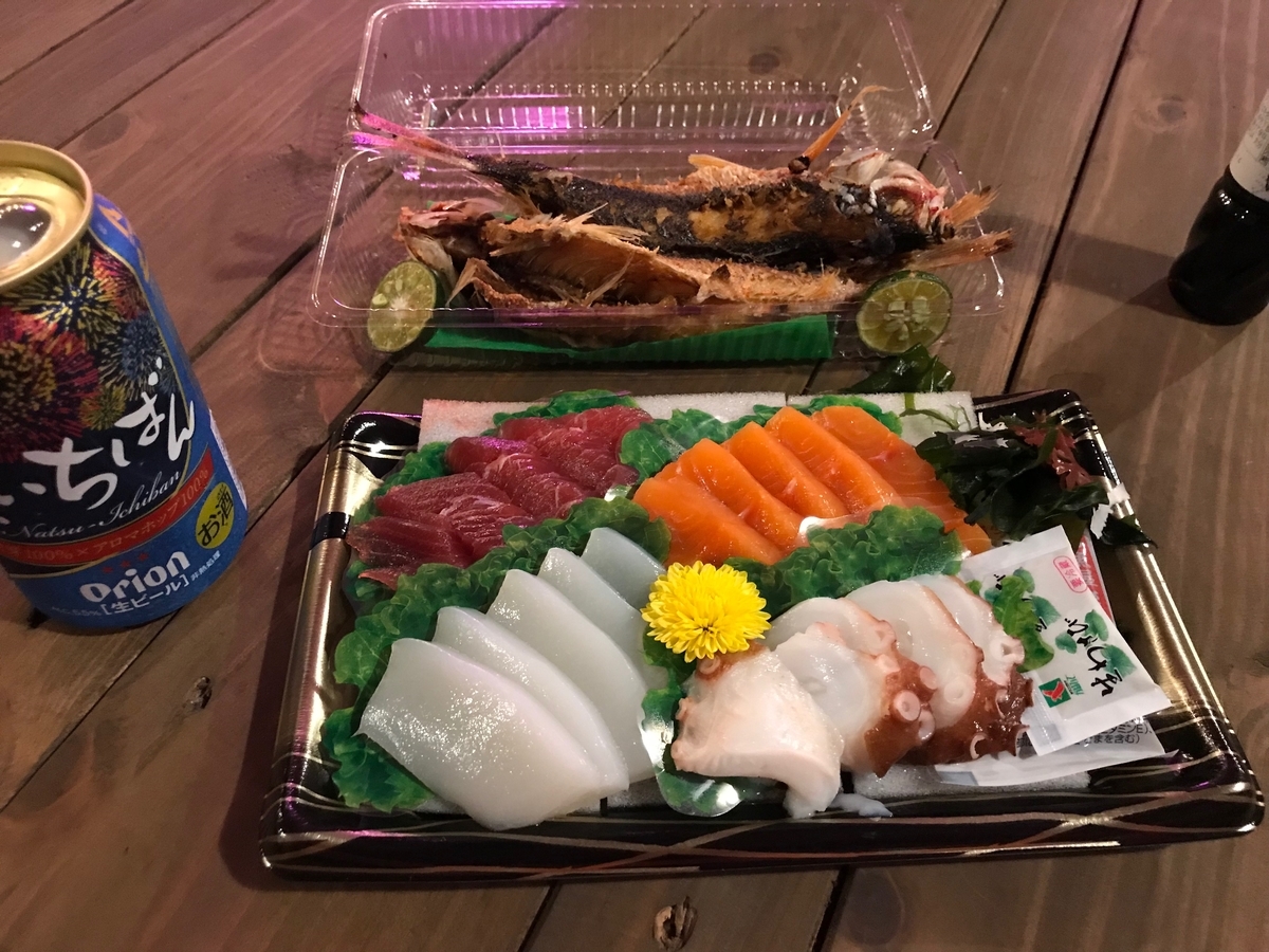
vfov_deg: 49.7
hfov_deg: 63.4
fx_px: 1026
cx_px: 634
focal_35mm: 28
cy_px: 476
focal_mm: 3.99
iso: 80
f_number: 1.8
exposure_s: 1/6
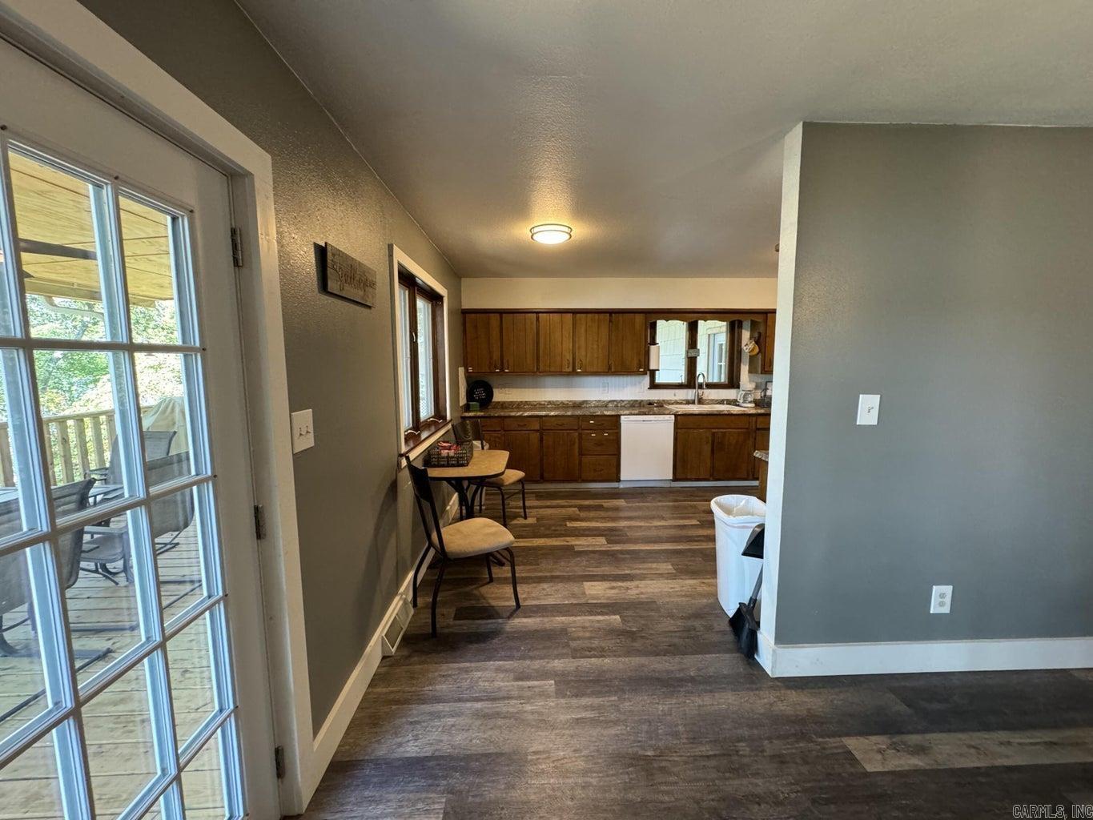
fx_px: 442
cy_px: 410
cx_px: 546
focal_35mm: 14
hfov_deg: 102.1
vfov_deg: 85.7
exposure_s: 1/60
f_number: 2.2
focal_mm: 2.22
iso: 400
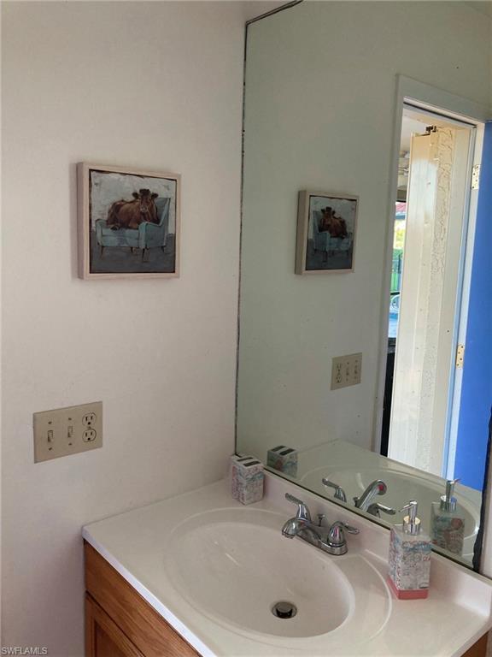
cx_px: 246
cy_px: 328
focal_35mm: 28
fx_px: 531
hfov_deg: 49.7
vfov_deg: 63.4
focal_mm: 3.99
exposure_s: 1/60
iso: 125
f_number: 1.8
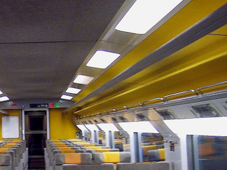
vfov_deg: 21.4
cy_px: 128
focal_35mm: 68
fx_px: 446
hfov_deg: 27.6
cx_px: 27
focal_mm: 5.6
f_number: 2.8
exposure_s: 1/15
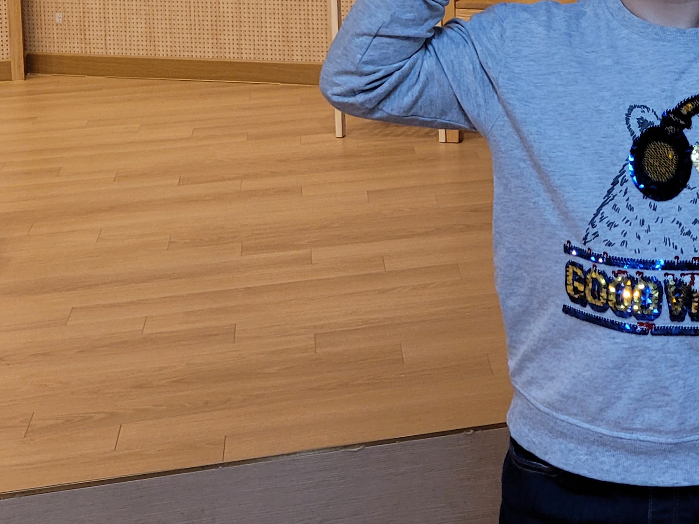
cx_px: 684
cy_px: -165
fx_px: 1413
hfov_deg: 26.4
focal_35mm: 70
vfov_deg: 19.3
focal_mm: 5.4
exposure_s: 1/120
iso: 160
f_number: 1.8
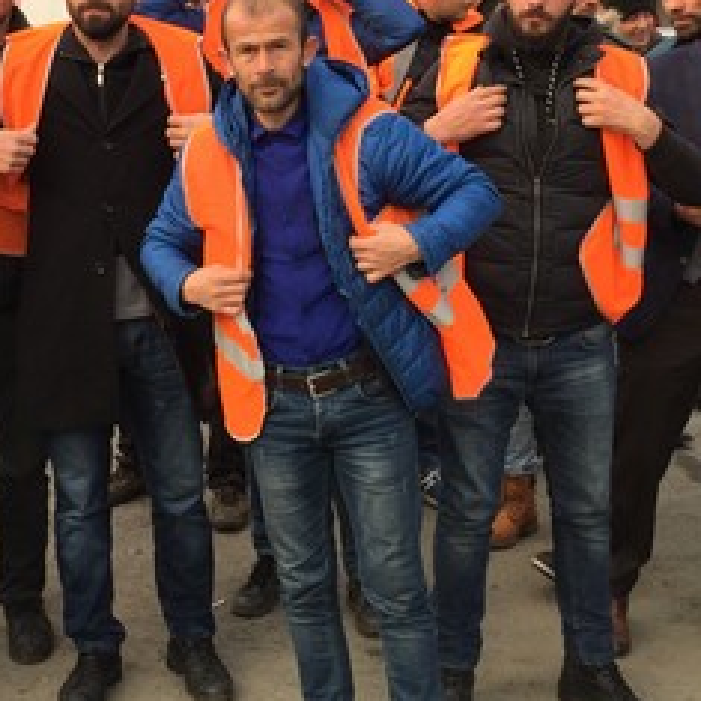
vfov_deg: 23.3
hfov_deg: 23.5
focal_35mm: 73
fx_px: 1673
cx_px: 224
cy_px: 143
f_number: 2.2
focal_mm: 4.15
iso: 32
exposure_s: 1/150
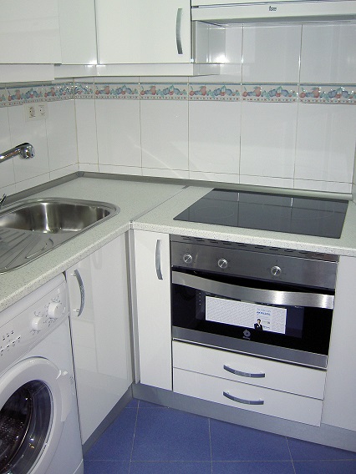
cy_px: 237
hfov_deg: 41.8
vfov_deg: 54.0
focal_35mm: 34
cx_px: 178
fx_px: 466
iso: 200
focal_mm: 5.6
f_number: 2.8
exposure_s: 1/60
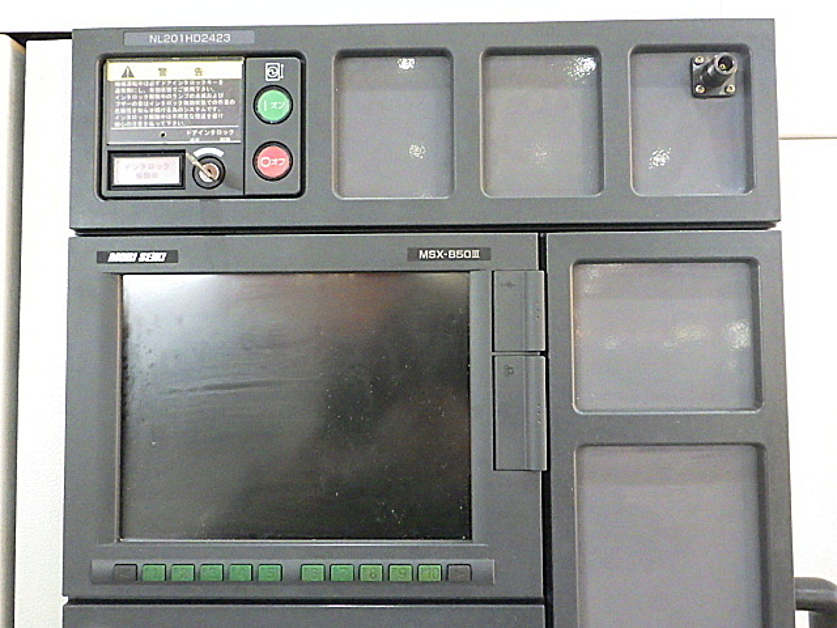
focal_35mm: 28
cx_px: 418
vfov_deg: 49.7
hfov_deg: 63.4
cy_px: 314
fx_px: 677
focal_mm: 5
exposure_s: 1/45
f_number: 3.5
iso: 1250
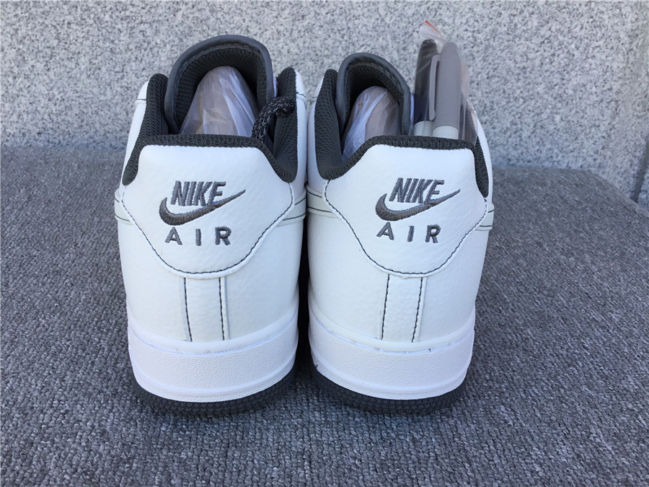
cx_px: 324
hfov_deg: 58.4
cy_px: 244
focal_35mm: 31
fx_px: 581
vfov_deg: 45.4
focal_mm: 3.3
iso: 25
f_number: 2.4
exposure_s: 1/139
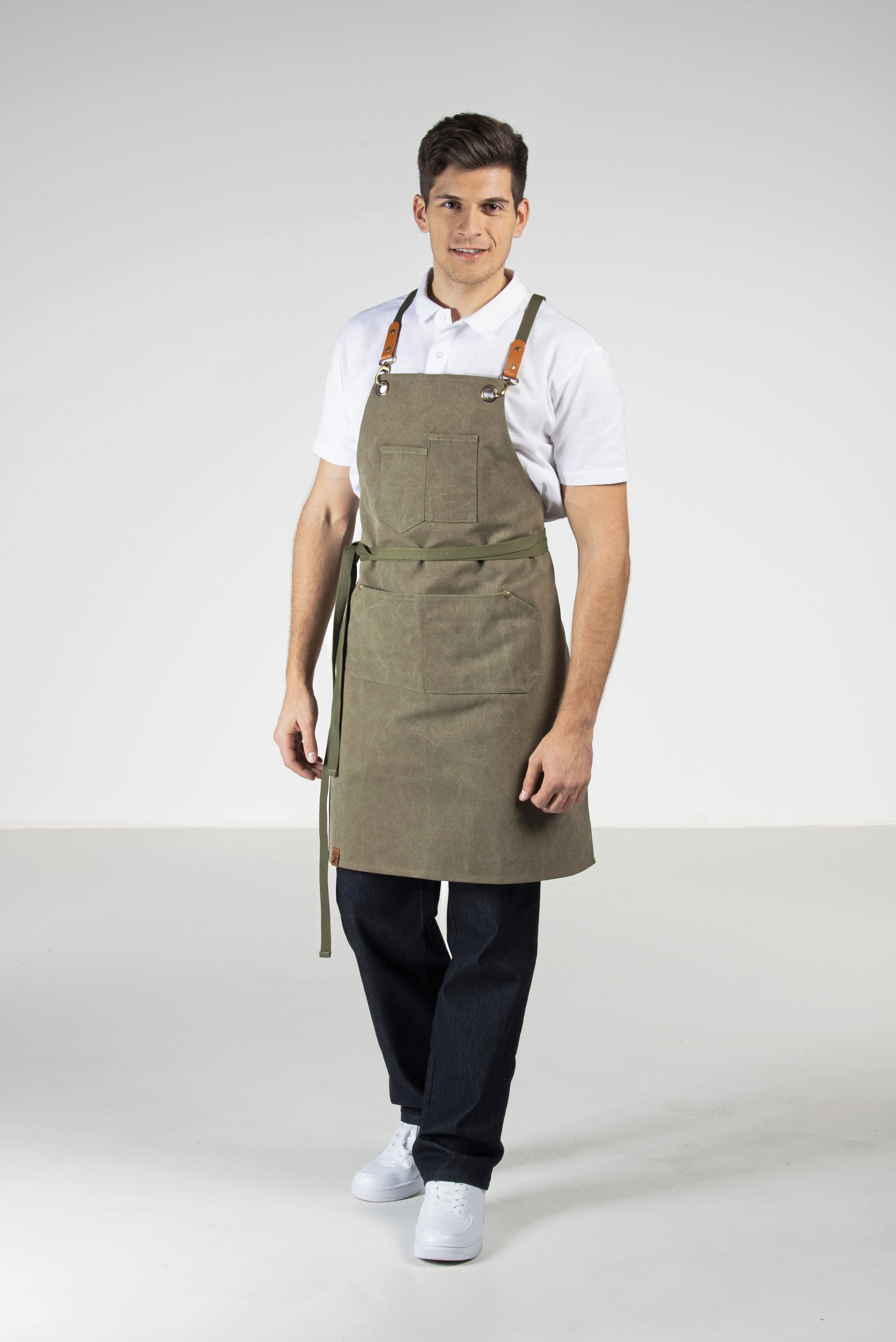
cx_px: 448
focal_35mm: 70
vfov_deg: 28.8
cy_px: 671
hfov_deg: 19.5
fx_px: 2611
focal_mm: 70
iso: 100
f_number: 16
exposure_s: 1/125
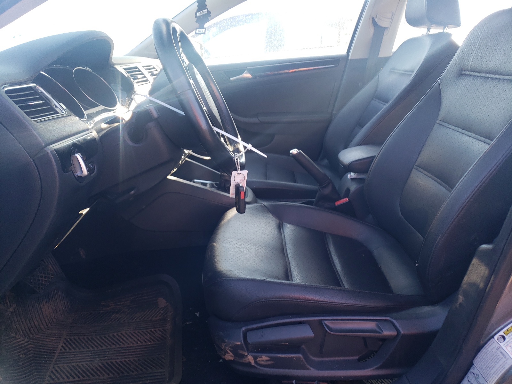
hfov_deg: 67.3
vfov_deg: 53.1
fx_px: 385
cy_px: 192
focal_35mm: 26
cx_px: 256
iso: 51
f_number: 1.5
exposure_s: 1/120
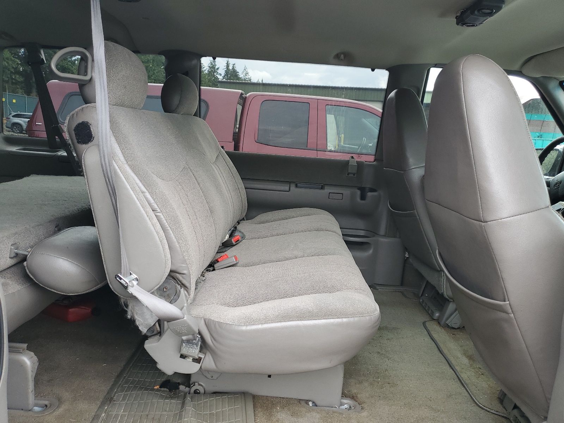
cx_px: 282
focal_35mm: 26
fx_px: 424
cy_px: 212
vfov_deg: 53.1
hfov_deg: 67.3
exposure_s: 1/303
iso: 50
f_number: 1.5
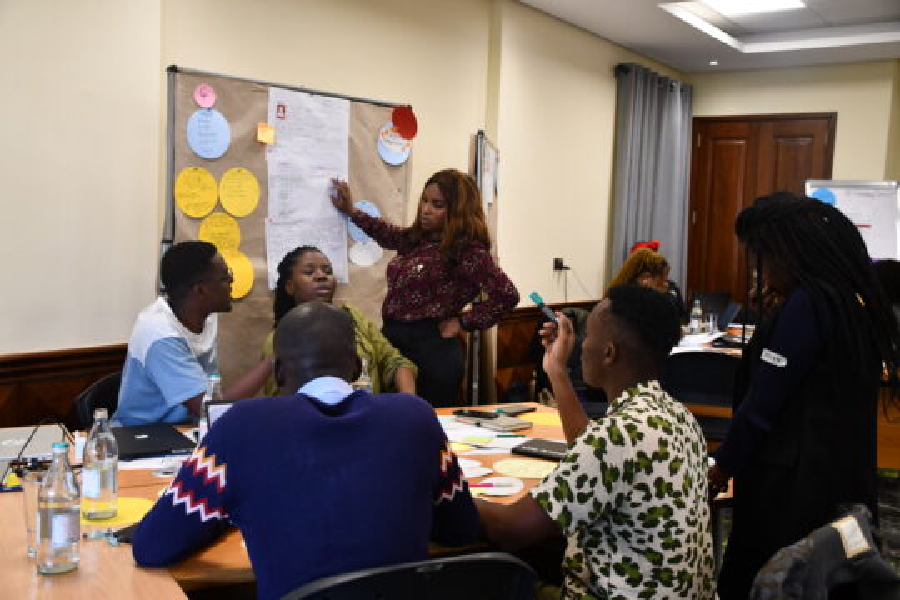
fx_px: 975
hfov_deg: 49.6
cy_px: 300
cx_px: 450
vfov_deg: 34.2
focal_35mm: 39
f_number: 3.8
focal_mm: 26
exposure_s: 1/125
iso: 1400
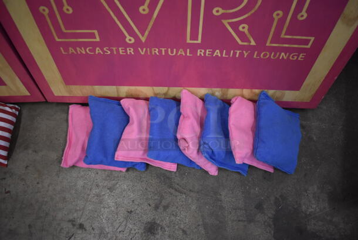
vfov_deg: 48.0
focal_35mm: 27
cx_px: 179
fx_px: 269
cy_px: 120
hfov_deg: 67.3
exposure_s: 1/125
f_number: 3.5
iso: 1600
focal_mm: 18
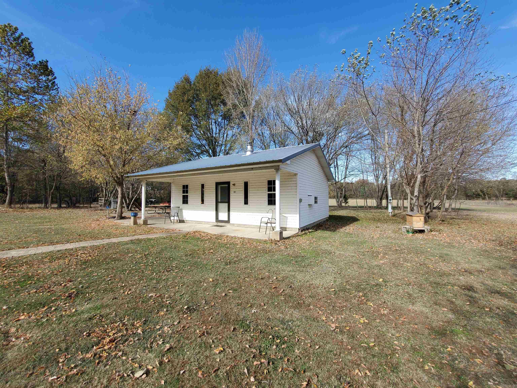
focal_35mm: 13
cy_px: 194
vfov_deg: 89.9
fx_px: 194
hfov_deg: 106.2
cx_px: 258
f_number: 2.2
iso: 50
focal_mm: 1.8
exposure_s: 1/542
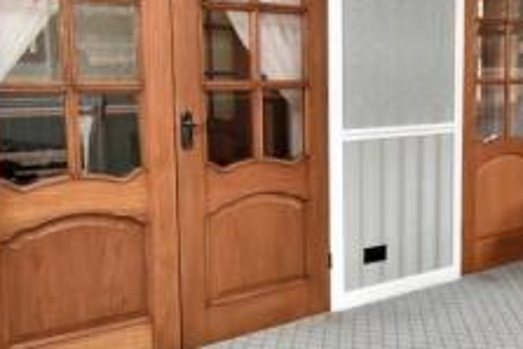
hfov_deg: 41.8
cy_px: 149
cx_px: 444
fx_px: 640
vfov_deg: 30.5
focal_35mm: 44
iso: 800
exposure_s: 1/100
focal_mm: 10
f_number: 5
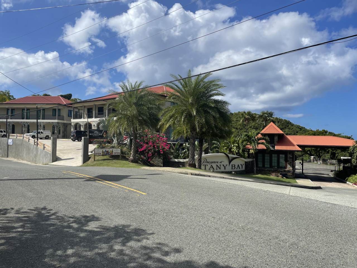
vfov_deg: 53.1
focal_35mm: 26
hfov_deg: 67.3
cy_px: 134
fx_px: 268
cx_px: 178
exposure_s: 1/5291
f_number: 1.6
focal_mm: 4.2
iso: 32
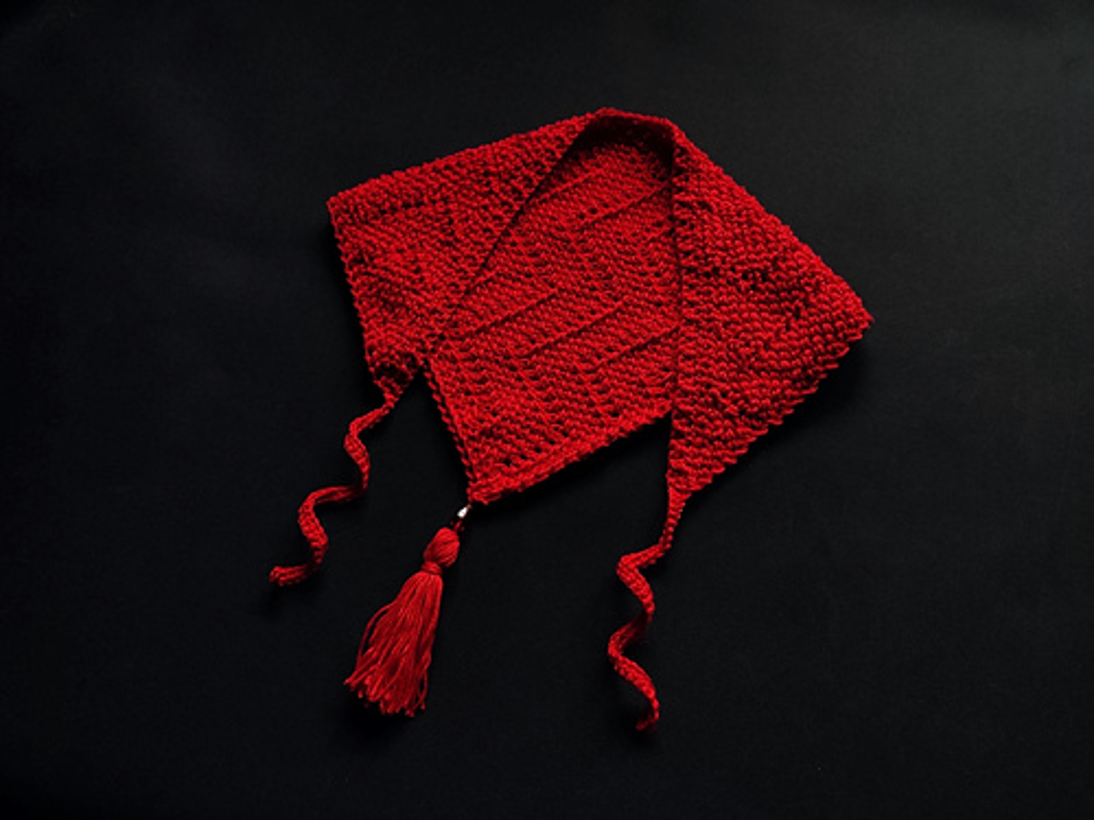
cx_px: 547
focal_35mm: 25
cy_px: 410
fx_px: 790
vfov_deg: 54.9
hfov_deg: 69.4
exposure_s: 1/33
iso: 244
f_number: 1.9
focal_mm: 6.04
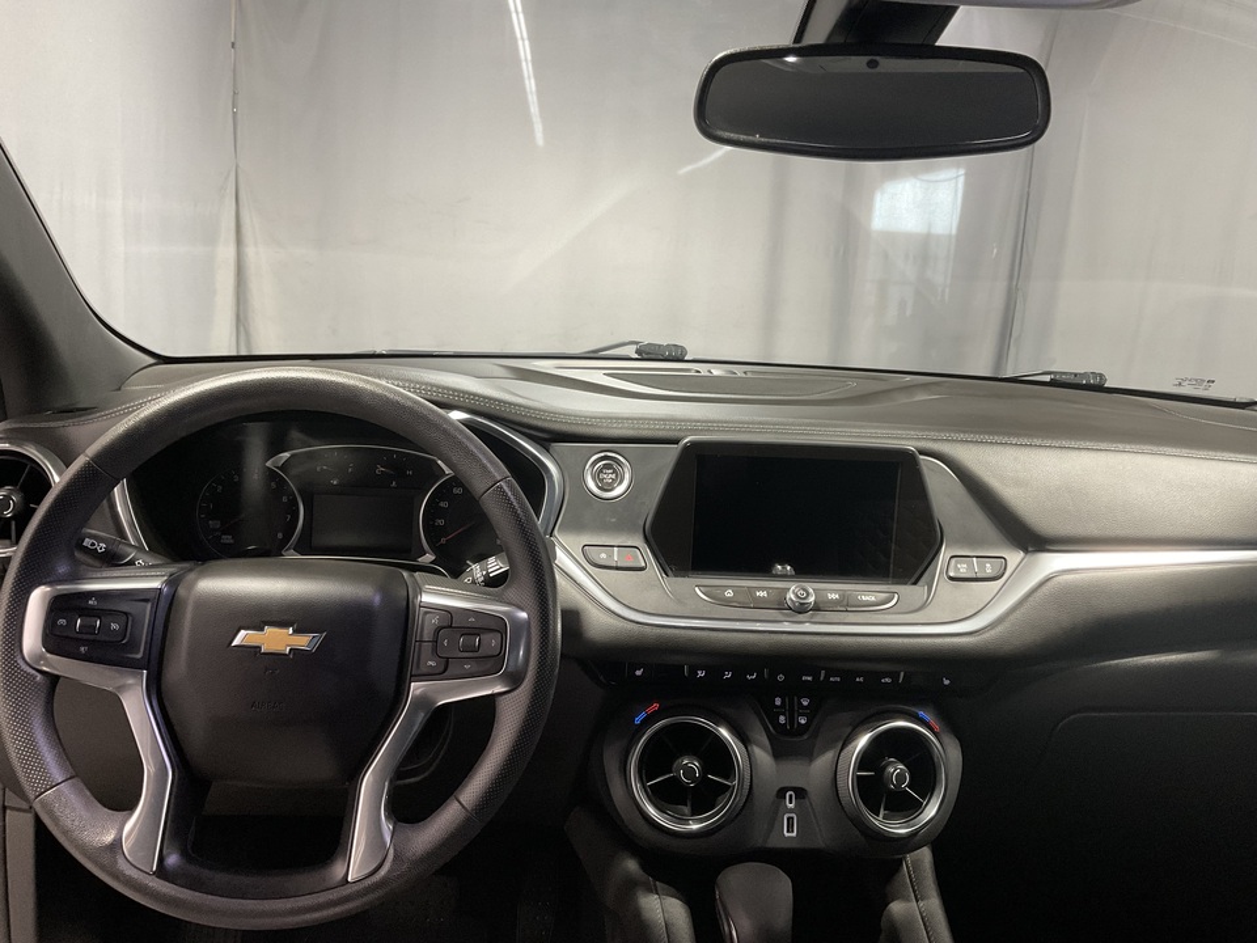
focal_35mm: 29
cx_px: 628
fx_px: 1053
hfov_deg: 61.7
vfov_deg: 48.2
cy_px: 472
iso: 100
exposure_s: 1/60
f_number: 1.8
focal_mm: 3
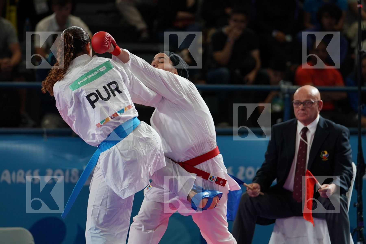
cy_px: 122
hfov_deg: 7.7
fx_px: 2724
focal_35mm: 268
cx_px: 183
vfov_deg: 5.1
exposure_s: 1/1000
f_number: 2.8
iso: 800
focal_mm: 179
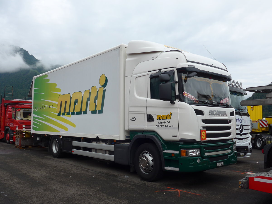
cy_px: 102
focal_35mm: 34
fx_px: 267
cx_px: 136
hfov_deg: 54.0
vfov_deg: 41.8
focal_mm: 7
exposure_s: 1/800
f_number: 2.8
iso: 80
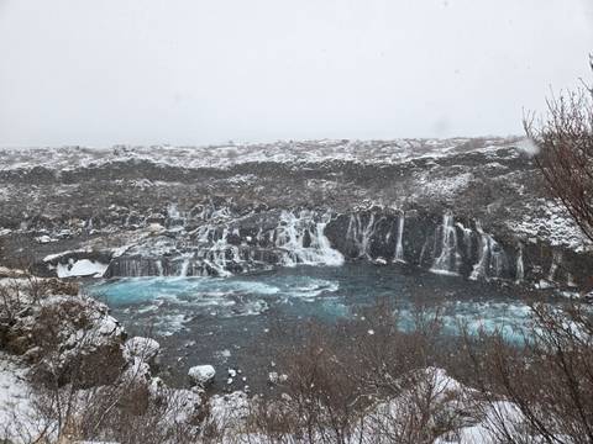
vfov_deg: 58.9
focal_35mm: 23
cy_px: 222
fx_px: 394
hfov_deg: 73.9
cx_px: 296
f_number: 1.8
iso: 80
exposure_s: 1/1567
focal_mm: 5.4
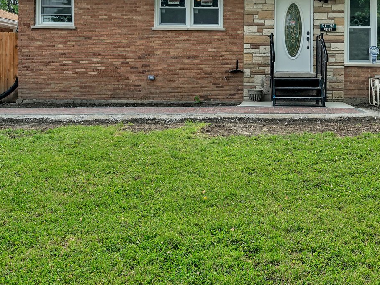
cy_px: 63
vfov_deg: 38.4
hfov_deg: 50.3
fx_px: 395
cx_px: 258
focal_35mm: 36
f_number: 9
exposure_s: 1/200
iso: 400
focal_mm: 21
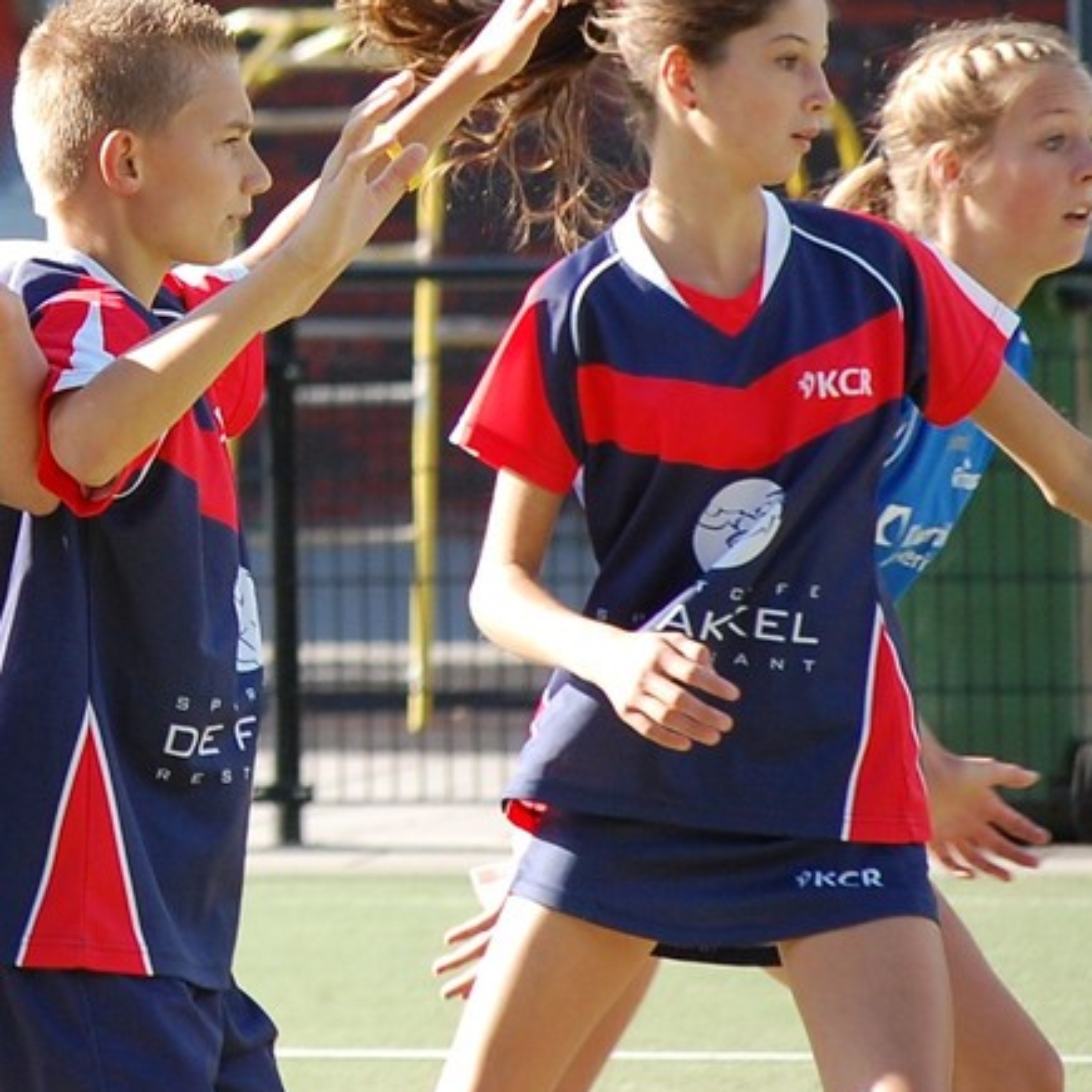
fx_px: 12849
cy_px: 250
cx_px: 0
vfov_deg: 4.9
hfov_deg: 4.9
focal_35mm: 360
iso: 400
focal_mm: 120
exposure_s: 1/500
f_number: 4.8
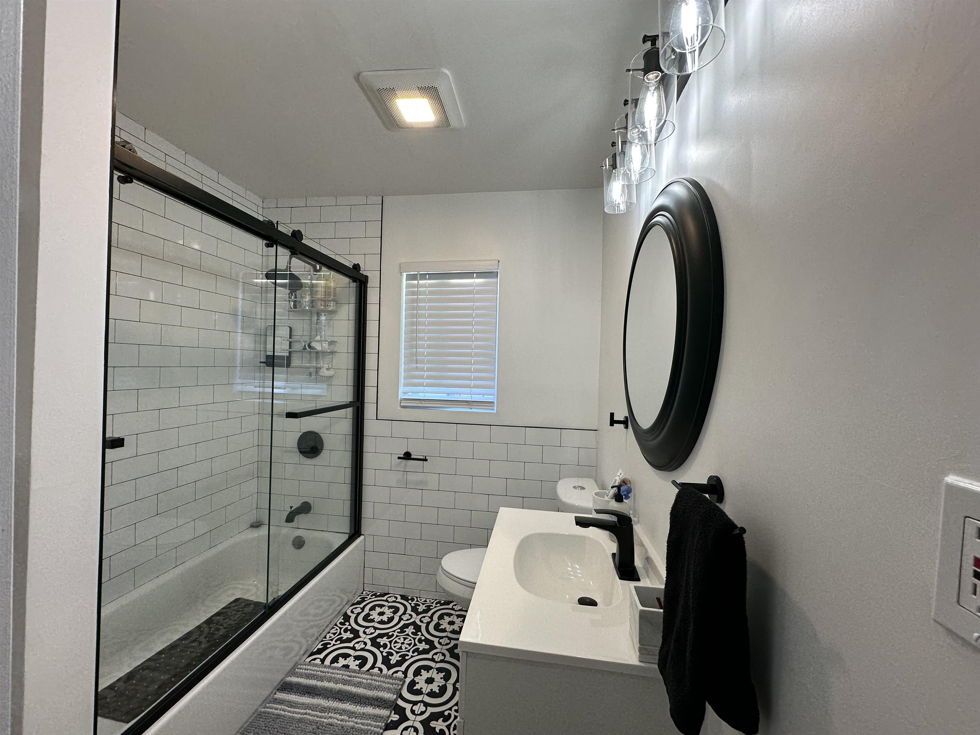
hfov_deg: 102.1
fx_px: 396
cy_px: 368
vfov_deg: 85.7
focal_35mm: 14
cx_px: 490
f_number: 2.2
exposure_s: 1/120
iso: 100
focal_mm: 2.22
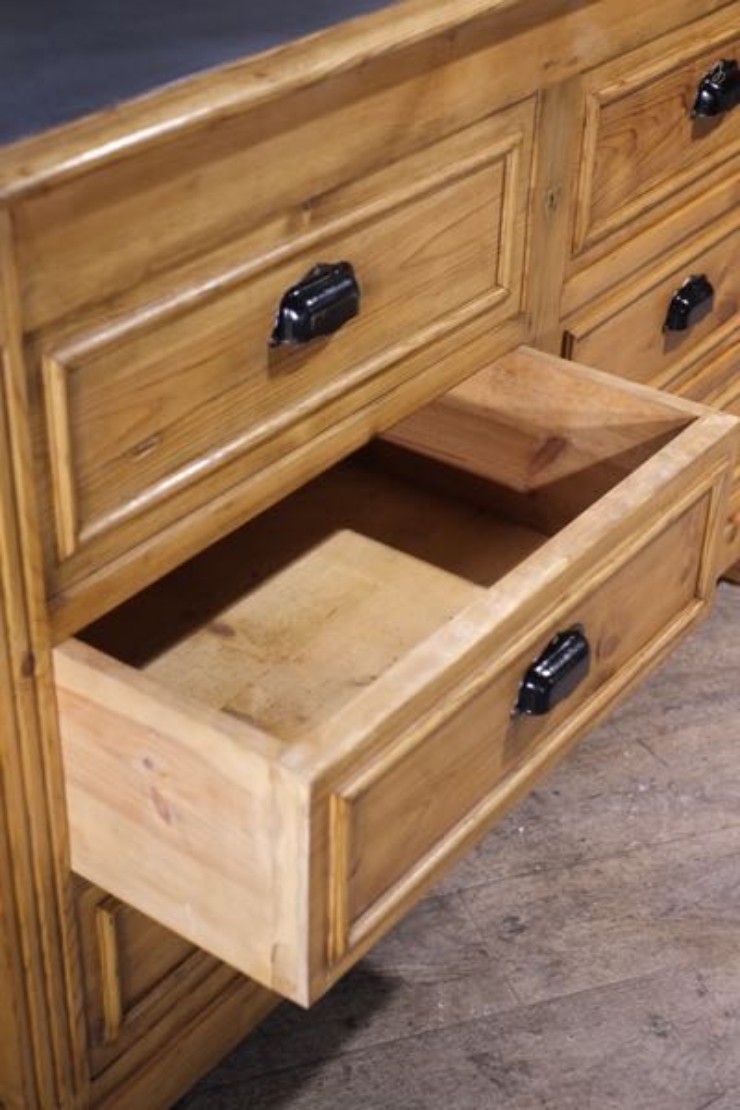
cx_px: 370
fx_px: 1634
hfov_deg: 25.5
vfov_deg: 37.5
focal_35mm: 53
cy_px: 555
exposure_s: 1/125
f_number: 3.6
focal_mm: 35
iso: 2500
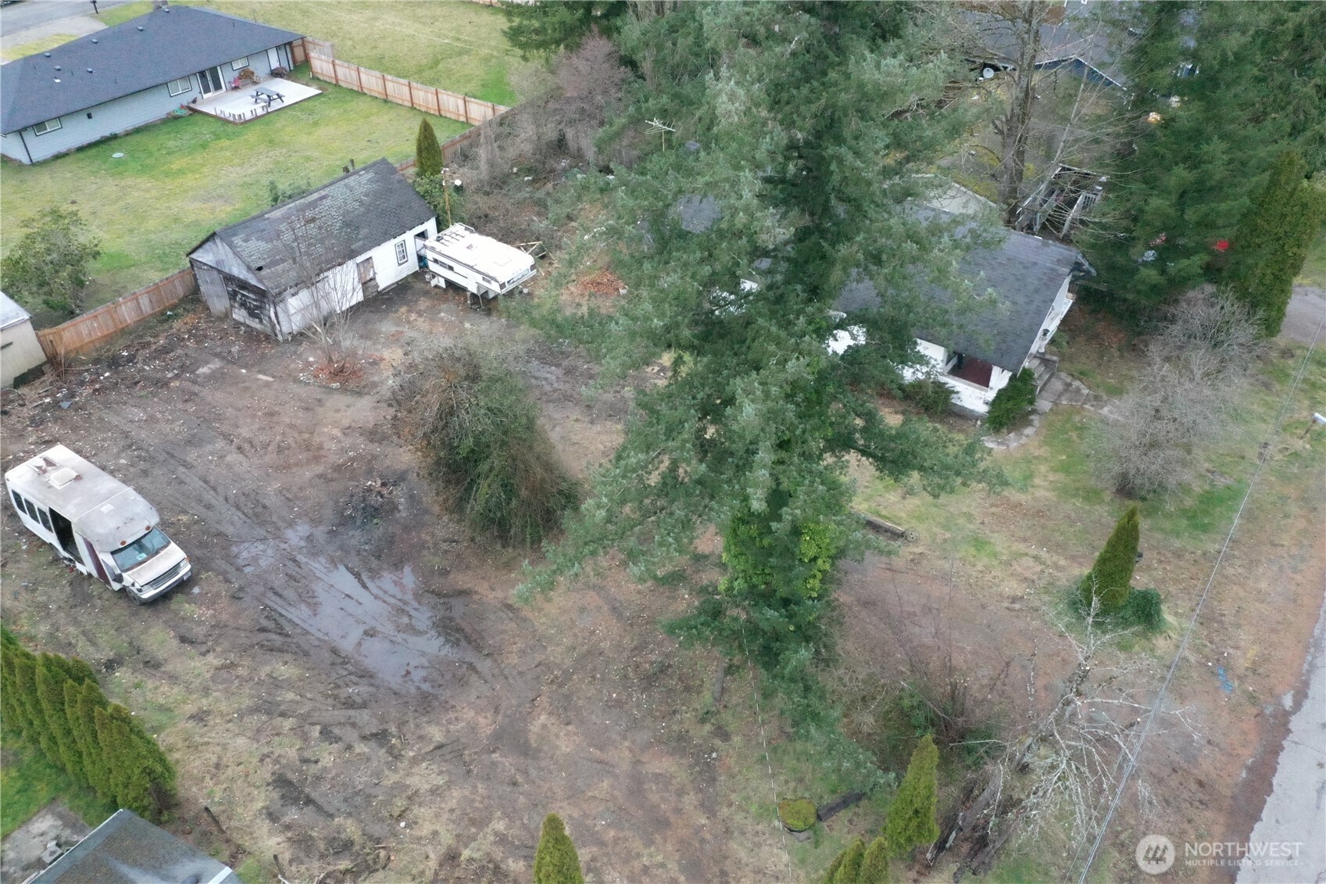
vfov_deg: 46.4
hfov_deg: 65.5
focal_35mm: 28
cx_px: 663
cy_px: 442
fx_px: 1031
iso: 3200
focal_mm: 10.26
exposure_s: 1/200
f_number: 7.1
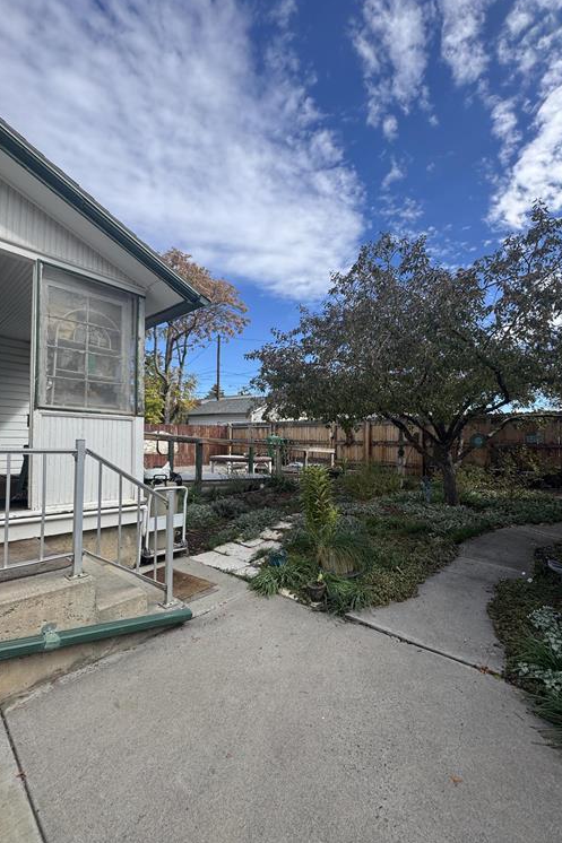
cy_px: 420
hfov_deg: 77.2
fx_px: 351
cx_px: 300
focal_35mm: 15
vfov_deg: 100.4
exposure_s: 1/749
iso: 50
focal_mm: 2.22
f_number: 2.2
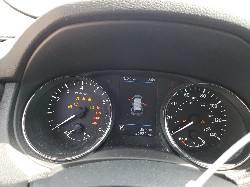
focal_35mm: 26
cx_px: 125
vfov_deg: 53.1
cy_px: 94
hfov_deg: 67.3
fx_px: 188
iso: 83
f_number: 1.5
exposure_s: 1/120
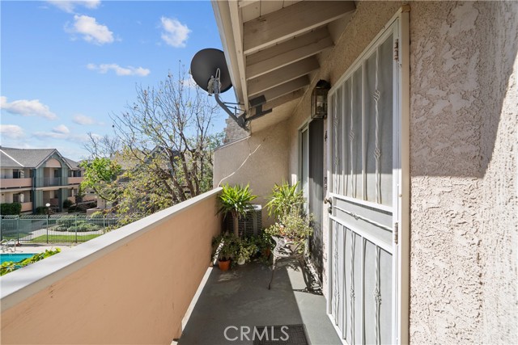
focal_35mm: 14
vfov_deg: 81.2
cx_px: 259
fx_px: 201
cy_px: 172
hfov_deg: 104.2
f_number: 10
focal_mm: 14
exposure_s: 1/100
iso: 100
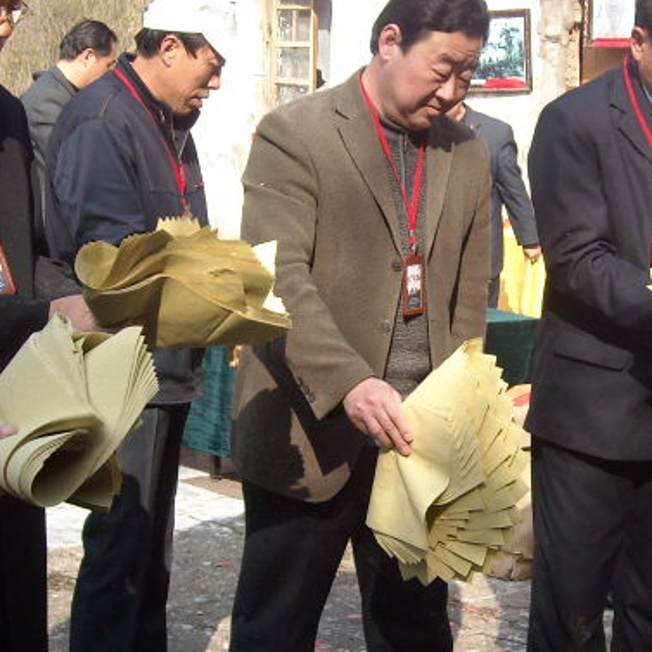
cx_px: 496
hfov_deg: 20.5
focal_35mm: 84
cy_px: 389
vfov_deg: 20.6
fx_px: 1790
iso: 64
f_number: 2.8
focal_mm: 5.7
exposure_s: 1/402
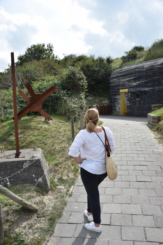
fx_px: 224
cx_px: 82
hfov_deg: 40.0
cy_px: 122
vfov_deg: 57.2
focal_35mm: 33
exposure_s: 1/800
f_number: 3.8
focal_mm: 22
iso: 125
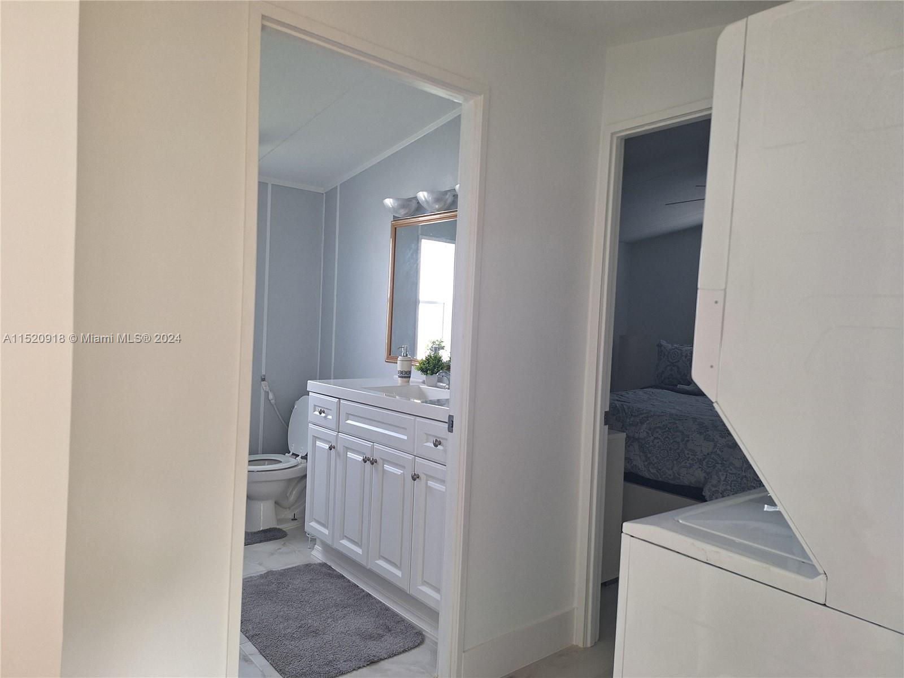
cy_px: 339
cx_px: 452
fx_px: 601
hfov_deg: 73.9
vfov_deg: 58.9
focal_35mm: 23
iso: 64
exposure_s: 1/60
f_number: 1.8
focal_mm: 5.54
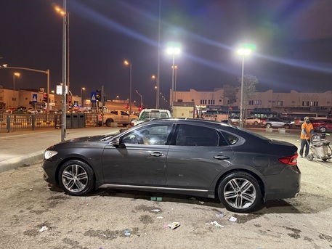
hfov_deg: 71.6
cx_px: 166
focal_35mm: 24
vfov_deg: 56.8
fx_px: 230
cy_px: 124
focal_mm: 6.76
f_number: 1.78
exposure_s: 1/60
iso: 640
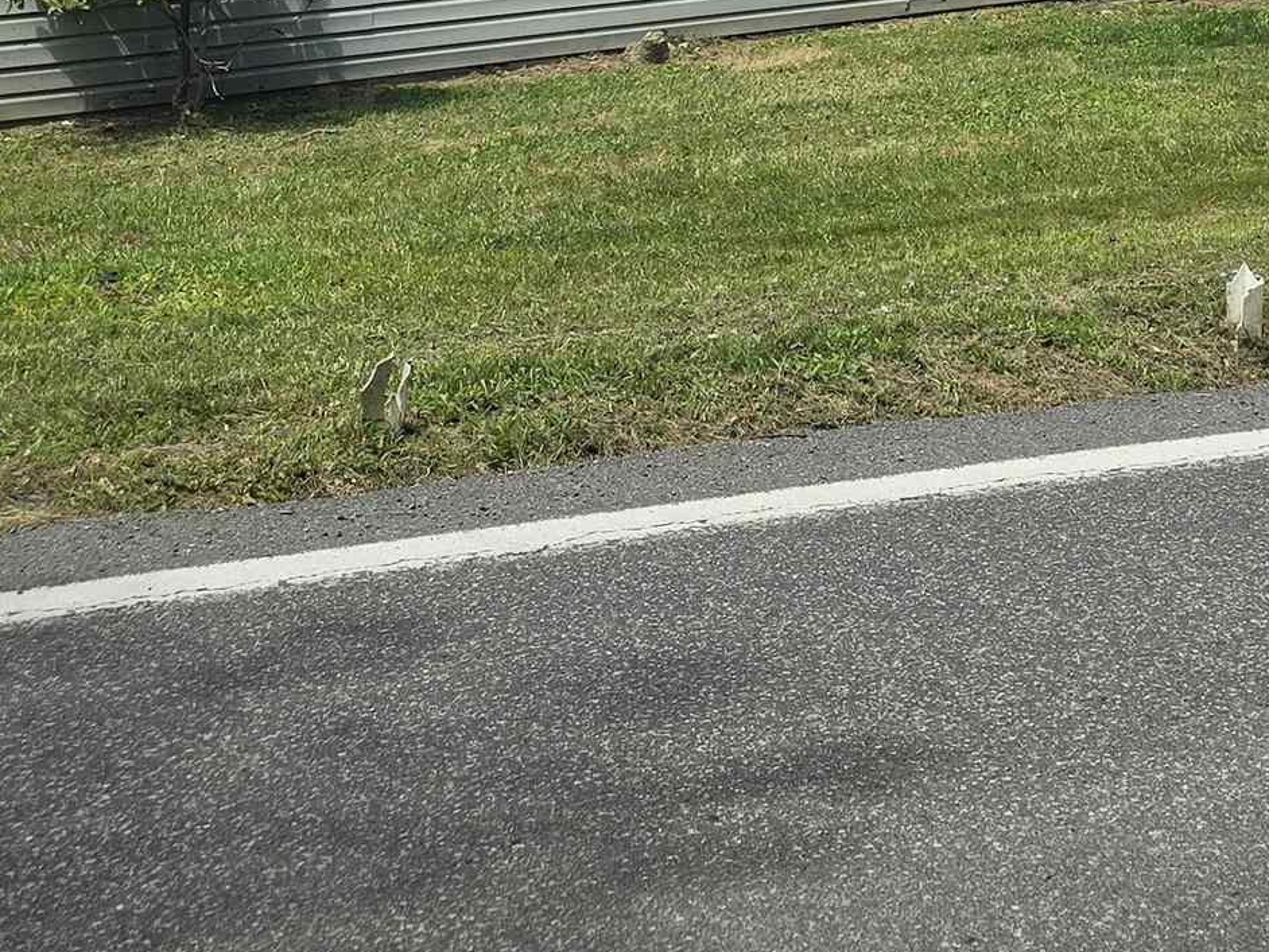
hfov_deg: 25.5
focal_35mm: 75
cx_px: 1045
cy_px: -288
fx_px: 2750
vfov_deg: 18.3
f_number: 1.7
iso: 12
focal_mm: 6.3
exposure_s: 1/1013
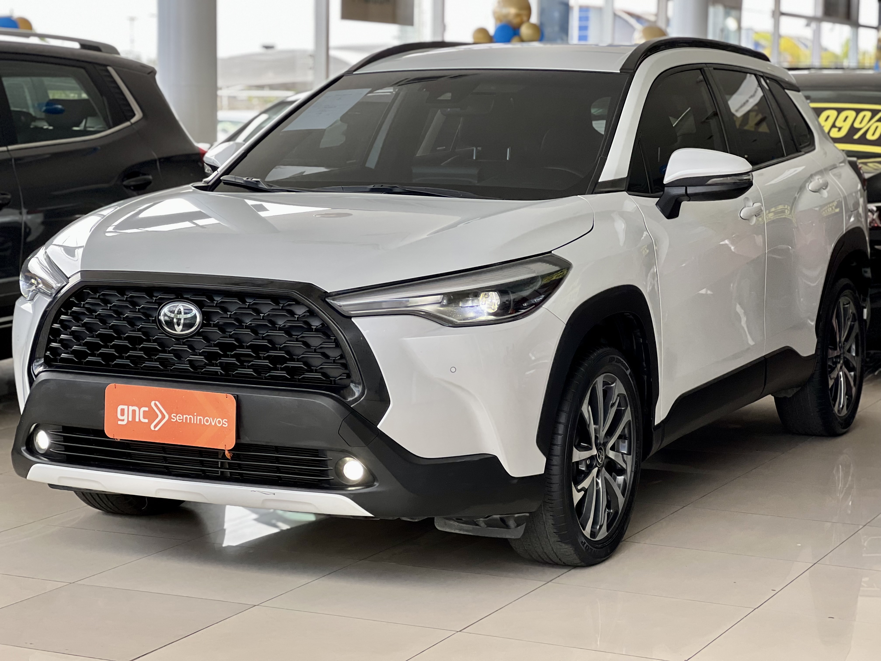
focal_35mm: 77
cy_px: 330
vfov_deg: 19.1
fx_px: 1960
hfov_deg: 25.3
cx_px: 440
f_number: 2.8
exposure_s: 1/121
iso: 100
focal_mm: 9
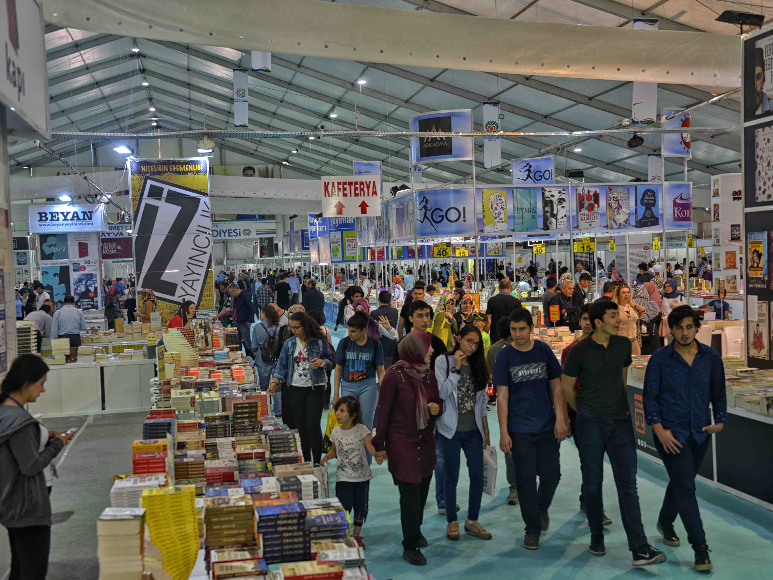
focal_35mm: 46
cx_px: 411
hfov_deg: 41.2
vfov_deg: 31.5
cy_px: 290
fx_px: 1027
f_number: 4
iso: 500
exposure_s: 1/60
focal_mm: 42
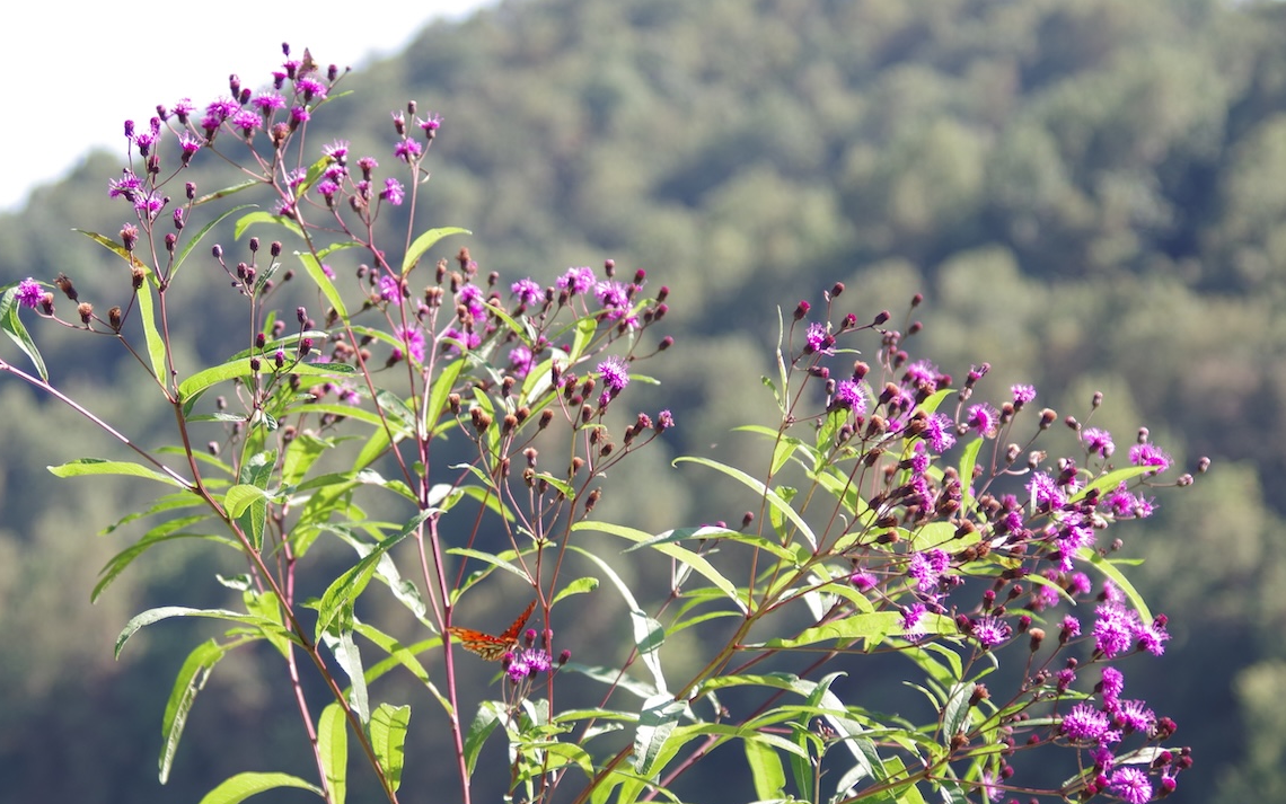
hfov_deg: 14.1
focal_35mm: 148
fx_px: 5188
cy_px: 530
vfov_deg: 8.9
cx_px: 589
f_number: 5.6
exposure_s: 1/100
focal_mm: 77
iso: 100
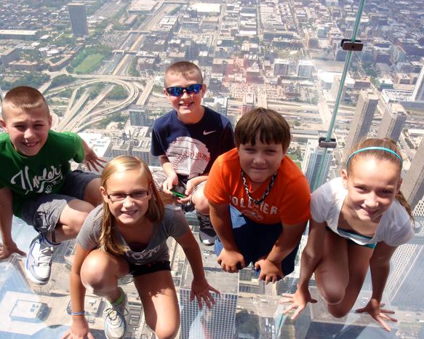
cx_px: 197
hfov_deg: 58.7
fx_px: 376
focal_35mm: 30
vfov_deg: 48.5
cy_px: 172
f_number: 3.2
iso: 80
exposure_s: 1/500
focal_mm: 5
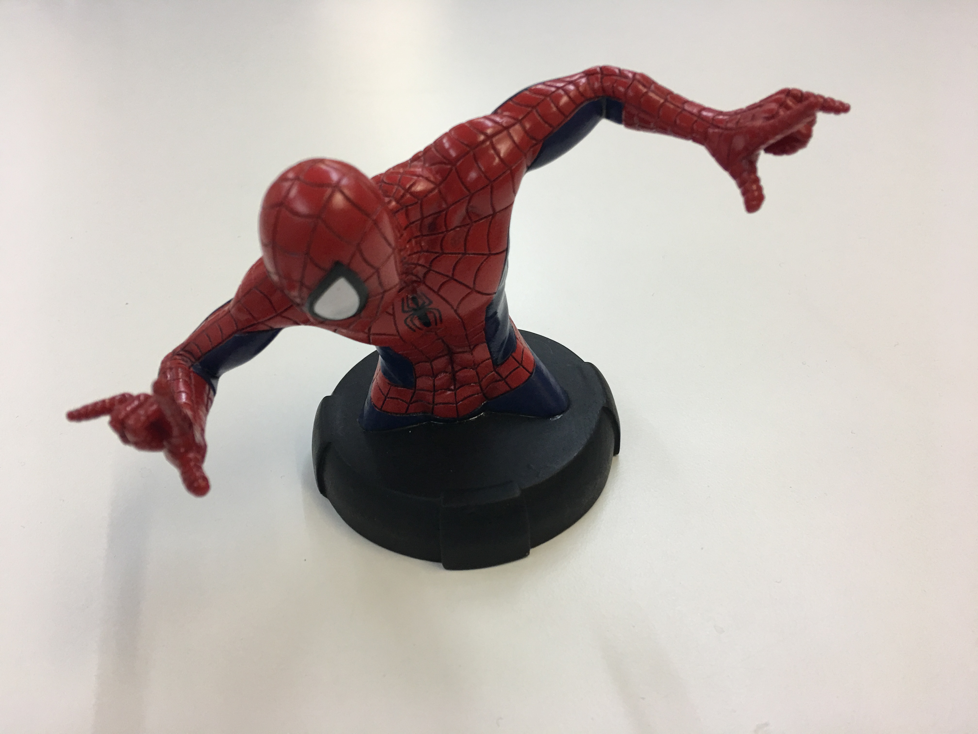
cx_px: 489
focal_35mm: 29
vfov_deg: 48.2
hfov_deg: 61.7
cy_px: 367
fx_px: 819
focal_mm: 4.15
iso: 40
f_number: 2.2
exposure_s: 1/33
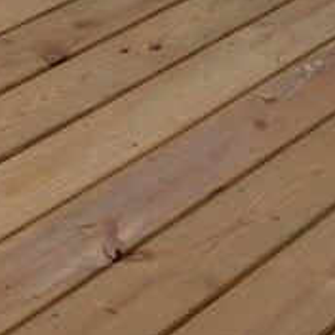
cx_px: -86
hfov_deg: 11.5
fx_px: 1620
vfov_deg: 9.3
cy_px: -671
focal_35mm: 148
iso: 100
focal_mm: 10
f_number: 8
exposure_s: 1/100
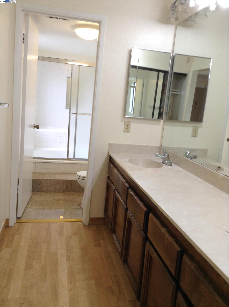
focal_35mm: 33
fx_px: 292
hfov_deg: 42.8
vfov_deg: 55.4
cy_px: 154
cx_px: 114
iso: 32
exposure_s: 1/30
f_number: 2.4
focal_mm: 3.3
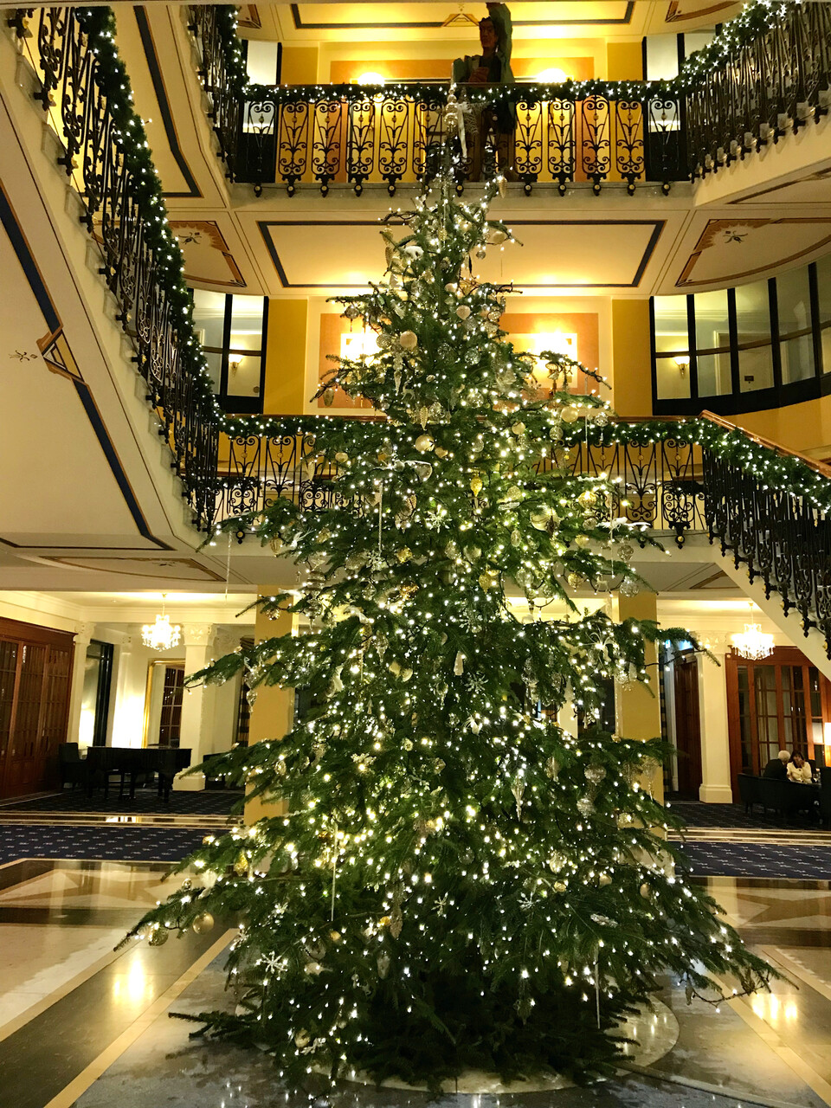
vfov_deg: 63.4
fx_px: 896
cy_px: 554
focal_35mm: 28
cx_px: 416
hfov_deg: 49.7
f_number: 1.8
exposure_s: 1/13
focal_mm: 3.99
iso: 100
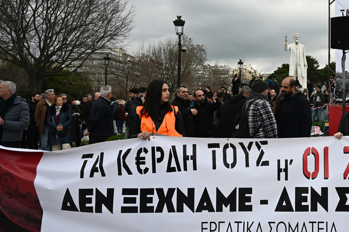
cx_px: 296
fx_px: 407
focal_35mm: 42
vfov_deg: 31.8
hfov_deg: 43.4
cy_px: 88
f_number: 4
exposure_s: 1/4000
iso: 500
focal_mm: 24
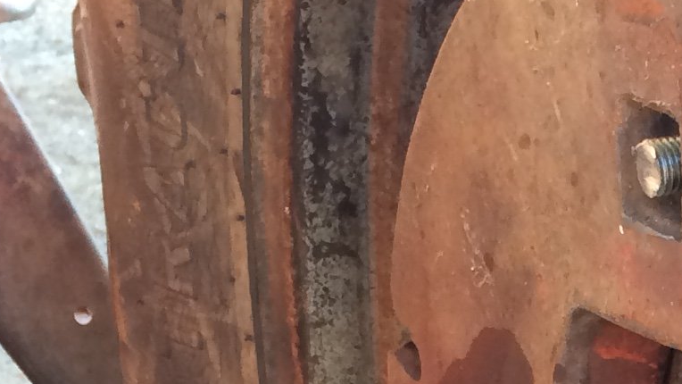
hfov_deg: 15.2
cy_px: 779
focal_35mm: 135
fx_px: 2442
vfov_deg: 8.5
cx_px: 886
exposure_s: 1/30
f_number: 2.2
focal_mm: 4.15
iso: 40
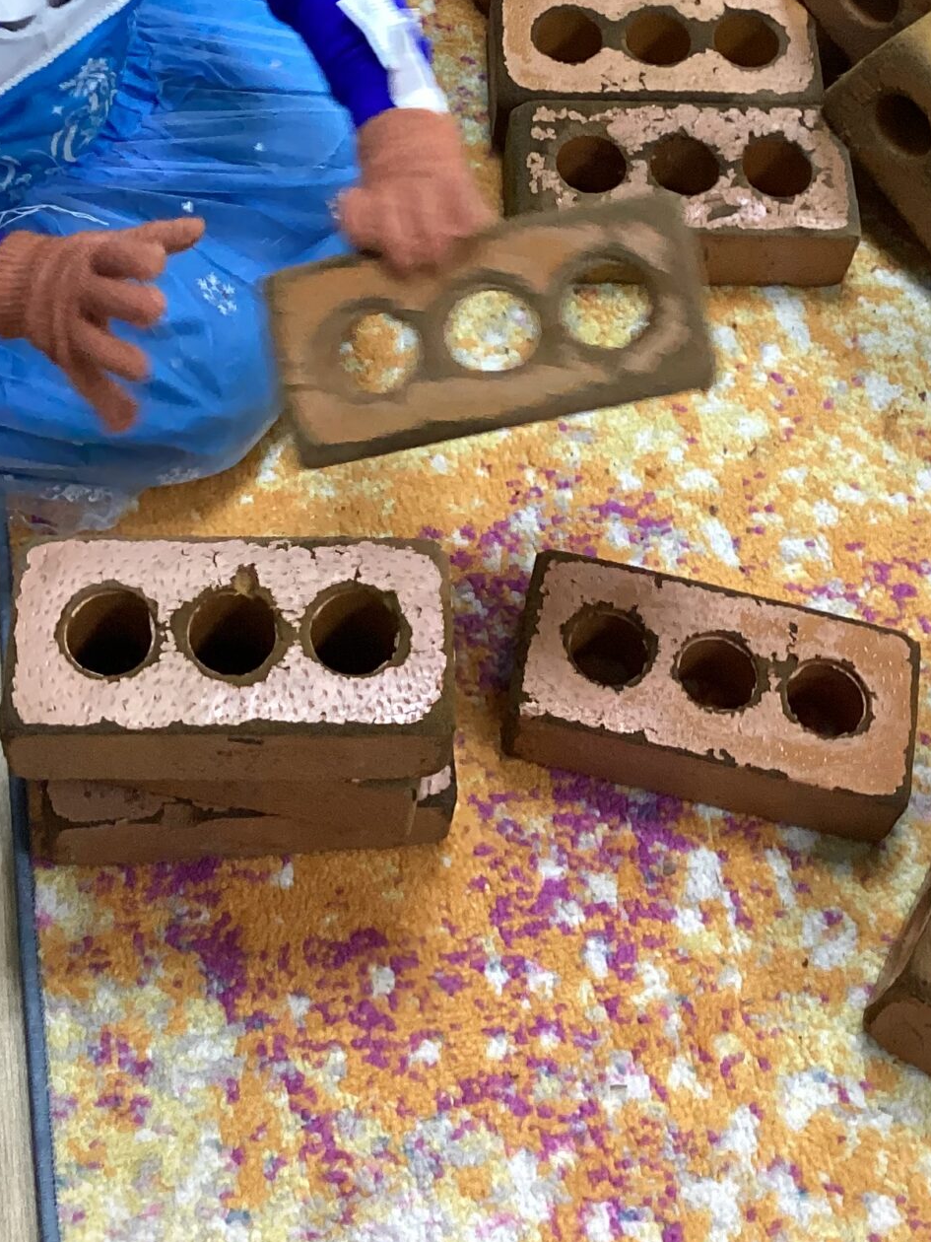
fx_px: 2259
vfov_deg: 29.1
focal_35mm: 63
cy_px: 57
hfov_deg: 23.2
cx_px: 372
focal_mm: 3.3
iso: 200
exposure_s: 1/50
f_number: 2.4
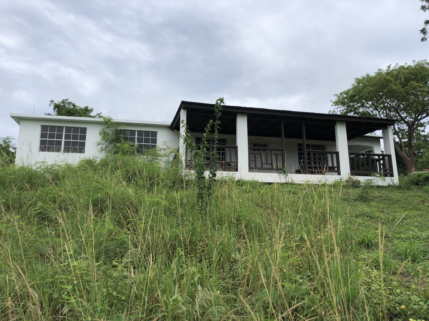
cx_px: 214
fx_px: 347
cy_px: 160
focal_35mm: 28
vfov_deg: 49.7
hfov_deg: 63.4
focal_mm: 4
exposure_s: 1/2433
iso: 20
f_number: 1.8
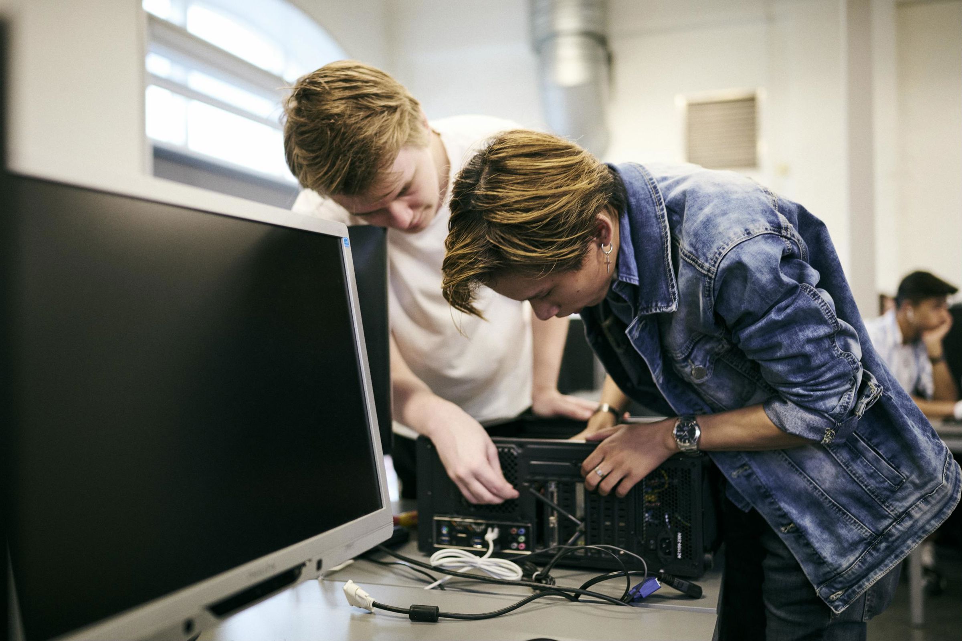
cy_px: 320
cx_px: 481
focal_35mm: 35
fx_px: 935
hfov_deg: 54.4
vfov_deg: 37.9
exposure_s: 1/125
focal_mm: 35
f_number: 1.8
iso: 1250
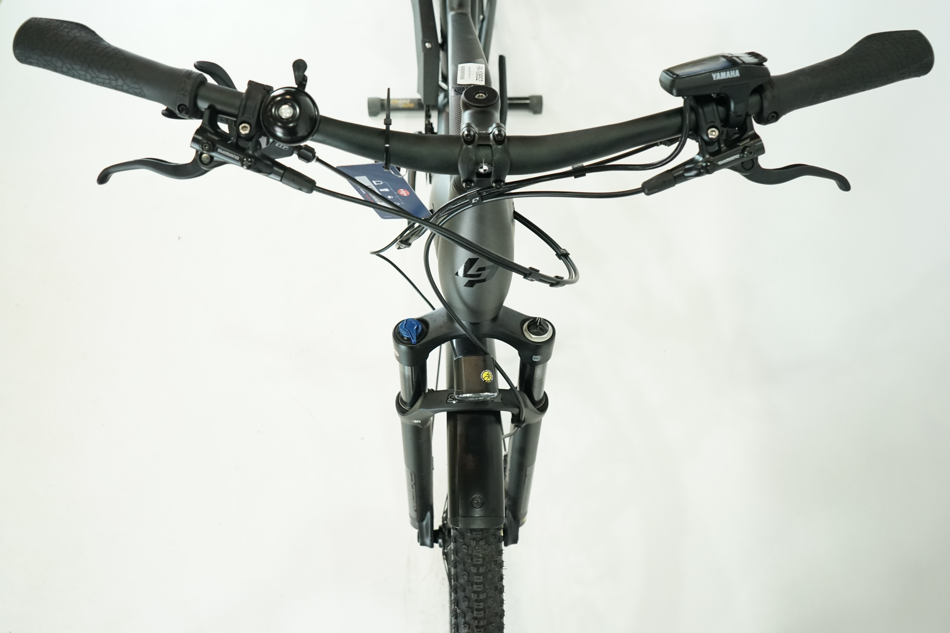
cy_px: 316
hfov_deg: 61.9
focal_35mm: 30
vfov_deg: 43.6
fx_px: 792
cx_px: 475
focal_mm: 30
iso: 2500
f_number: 5.6
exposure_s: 1/200
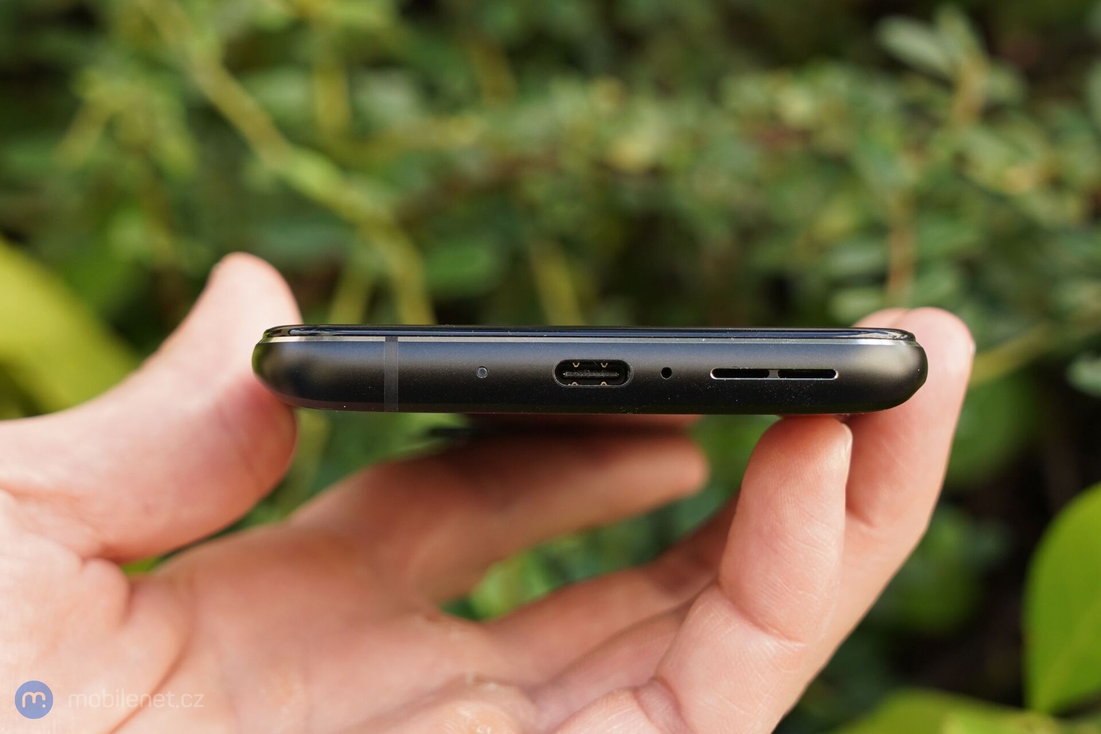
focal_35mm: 63
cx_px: 550
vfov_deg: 21.6
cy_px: 367
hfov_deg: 31.9
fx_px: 1927
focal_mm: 63
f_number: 7.1
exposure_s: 1/160
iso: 640
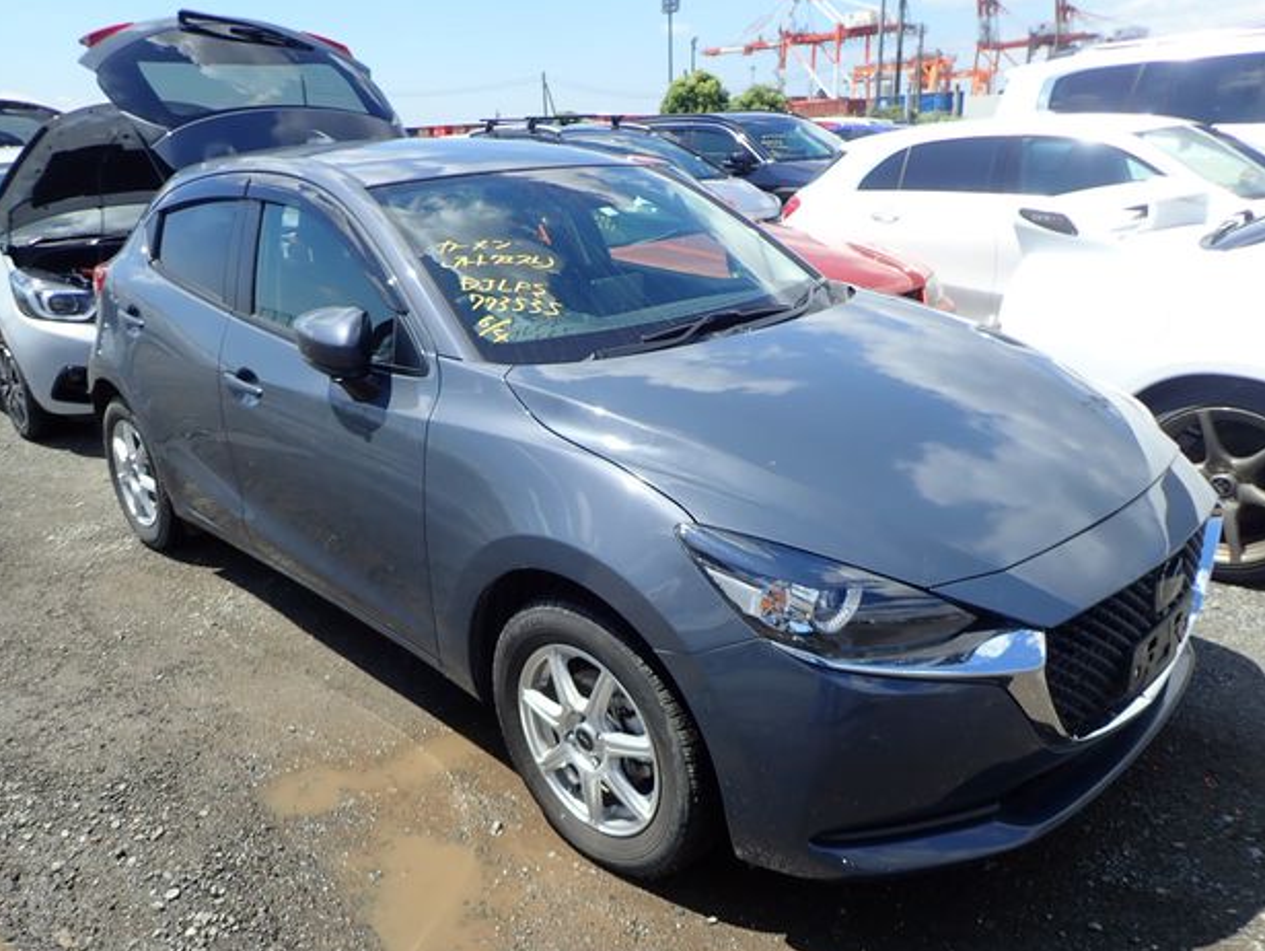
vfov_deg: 53.1
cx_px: 611
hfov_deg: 67.3
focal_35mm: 26
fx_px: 951
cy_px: 476
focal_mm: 4.5
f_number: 2.8
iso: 100
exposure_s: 1/800
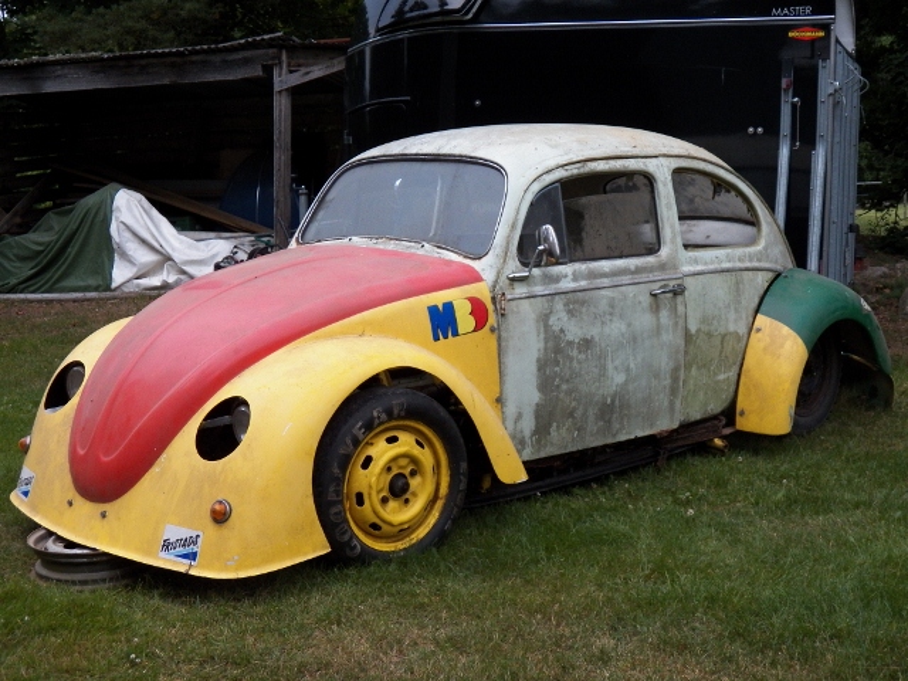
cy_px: 340
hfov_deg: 38.2
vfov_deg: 29.1
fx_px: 1312
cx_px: 454
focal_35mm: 50
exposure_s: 1/500
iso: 200
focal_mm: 8.9
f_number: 3.2
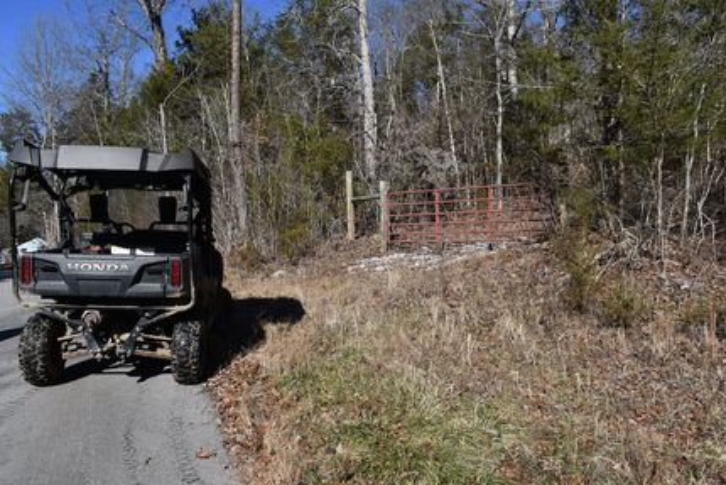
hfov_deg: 67.4
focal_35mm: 27
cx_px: 363
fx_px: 545
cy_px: 242
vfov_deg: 48.0
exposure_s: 1/250
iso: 100
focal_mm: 18
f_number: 8
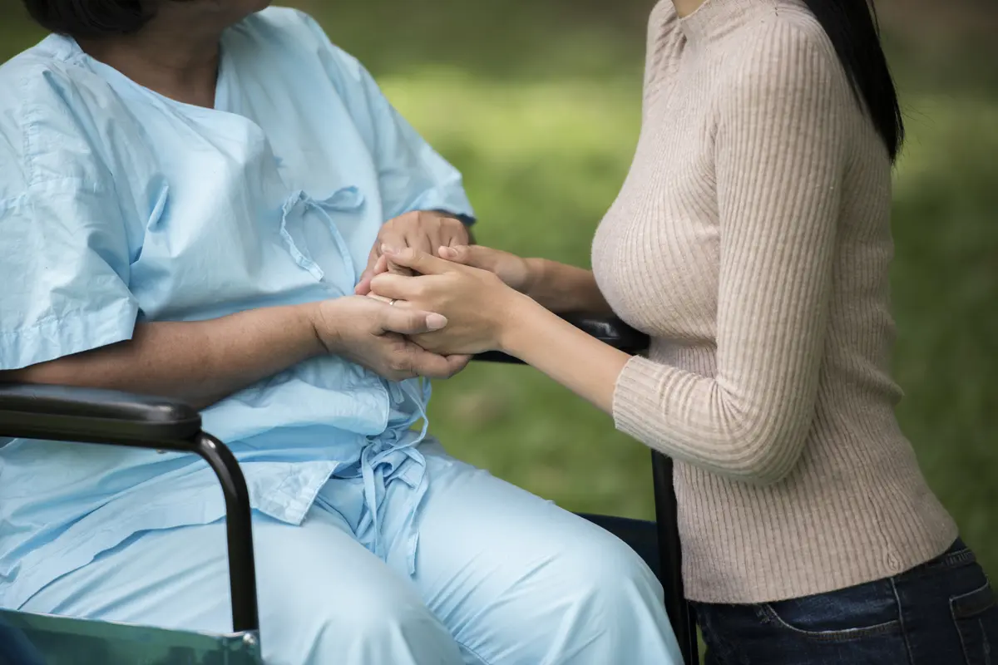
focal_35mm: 200
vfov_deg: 6.9
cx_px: 499
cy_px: 332
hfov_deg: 10.3
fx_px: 5544
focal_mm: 200
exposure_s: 1/640
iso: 250
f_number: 2.8
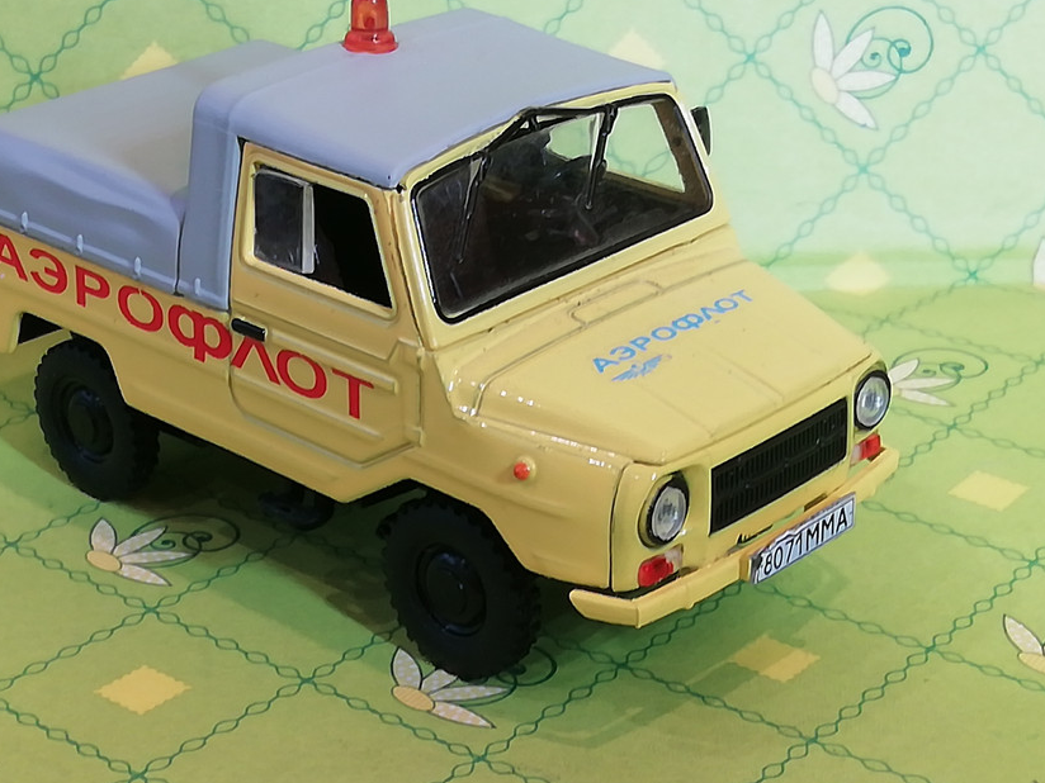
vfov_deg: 18.6
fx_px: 2385
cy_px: 326
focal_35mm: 79
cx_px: 486
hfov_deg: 24.7
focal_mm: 3.46
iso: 125
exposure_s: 1/33.3
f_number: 2.2
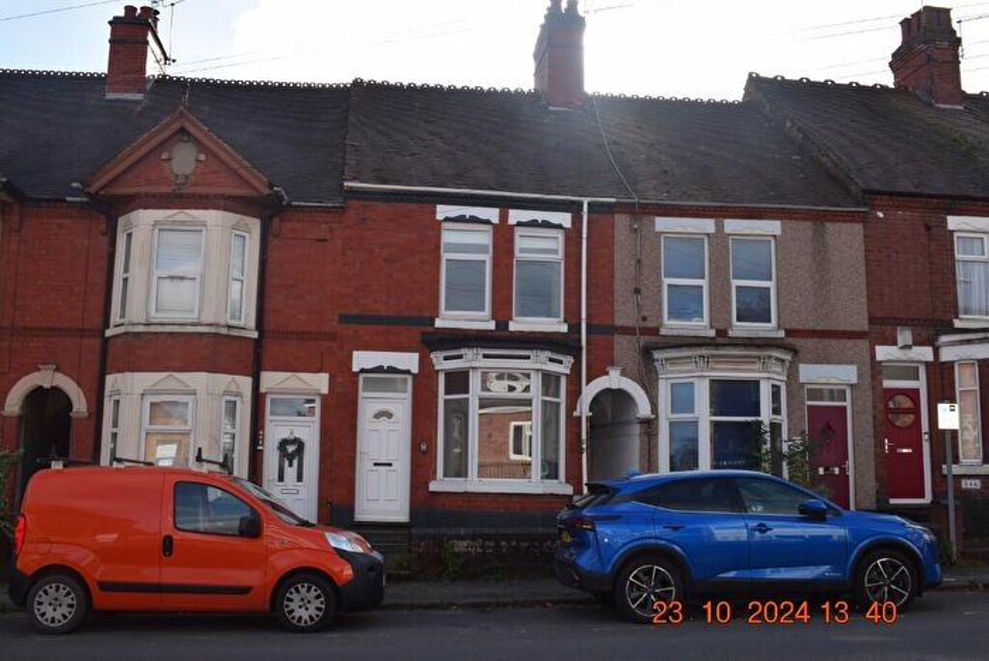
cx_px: 494
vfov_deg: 40.0
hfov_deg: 57.2
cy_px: 330
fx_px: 907
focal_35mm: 33
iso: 100
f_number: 9
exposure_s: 1/200
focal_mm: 22
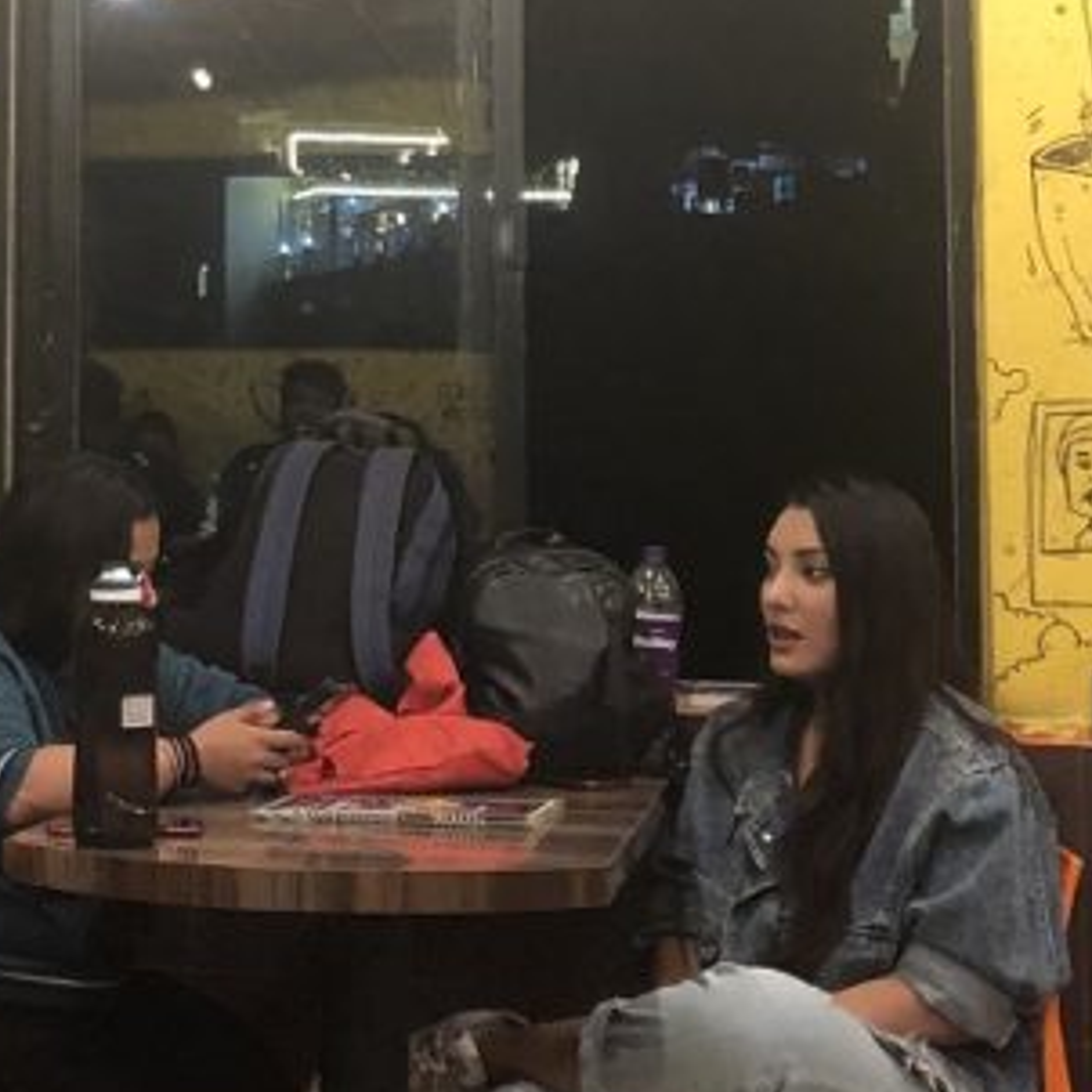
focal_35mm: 84
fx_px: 2998
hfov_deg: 20.4
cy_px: 213
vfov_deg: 20.4
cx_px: 177
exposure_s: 1/13
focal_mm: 3.99
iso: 100
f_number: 1.8
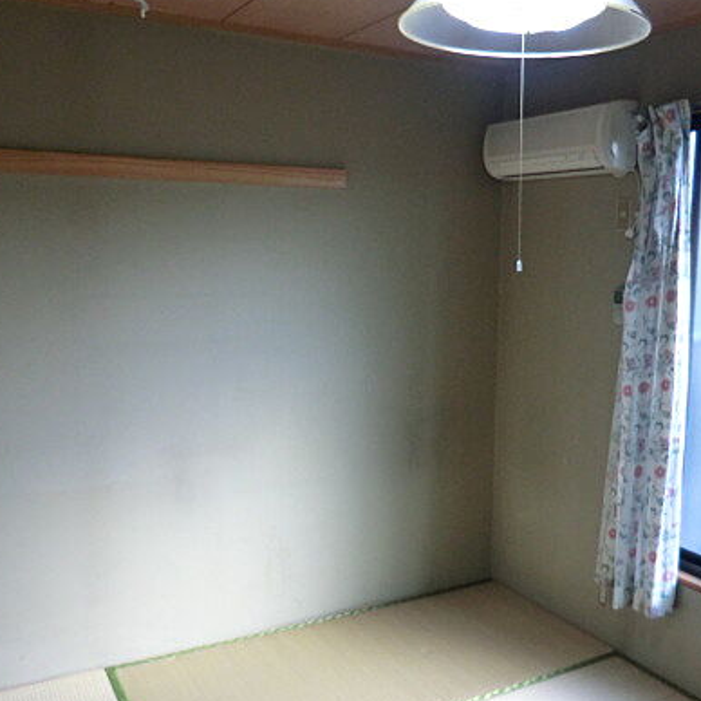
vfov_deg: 47.2
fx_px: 802
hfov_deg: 46.8
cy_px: 378
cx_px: 435
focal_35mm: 35
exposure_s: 1/60
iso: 250
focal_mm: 4.3
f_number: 3.2
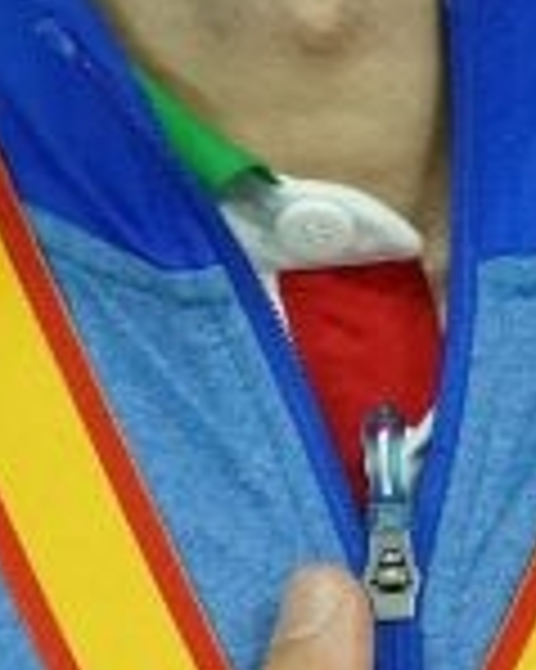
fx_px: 59946
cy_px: 926
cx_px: 486
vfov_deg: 0.6
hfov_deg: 0.5
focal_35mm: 3020
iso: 4000
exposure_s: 1/500
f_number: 2.8
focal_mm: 400
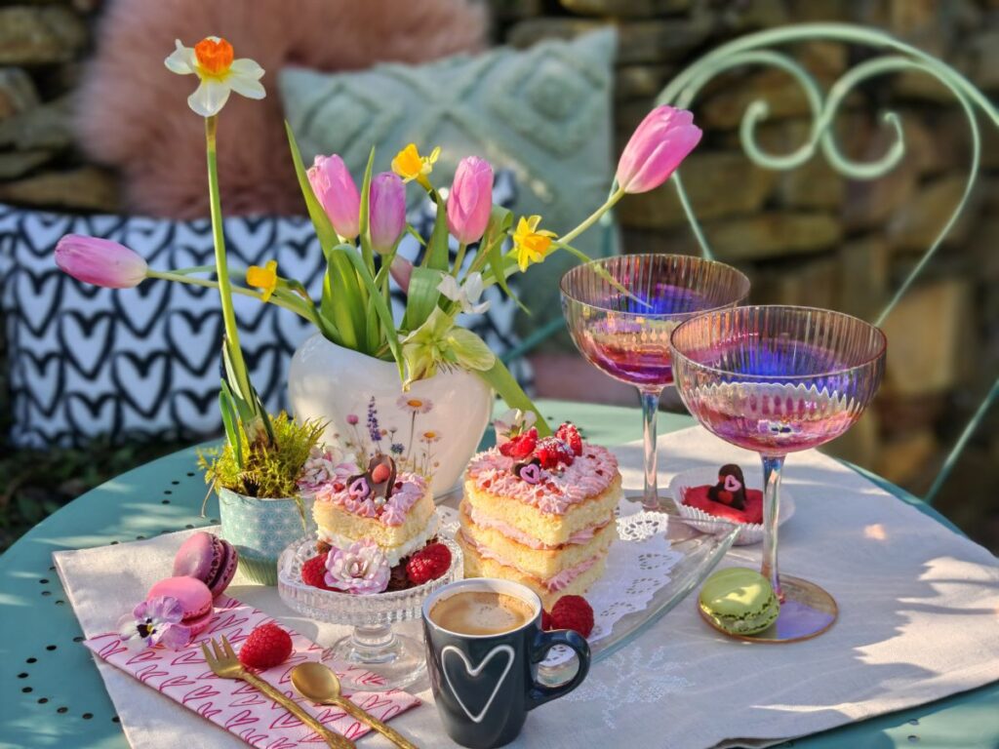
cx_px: 500
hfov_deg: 35.5
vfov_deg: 27.0
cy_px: 374
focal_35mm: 54
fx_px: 1558
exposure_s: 1/400
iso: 50
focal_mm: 6.83
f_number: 2.4
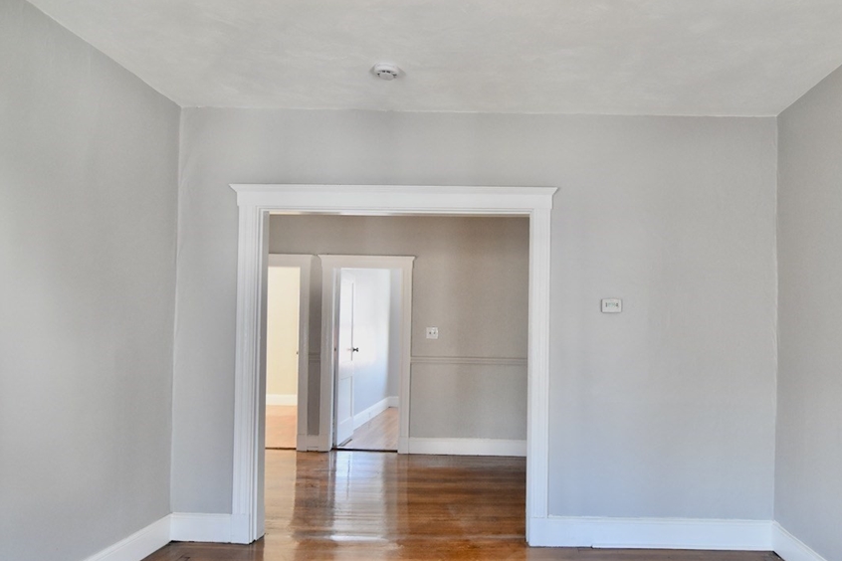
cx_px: 508
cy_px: 318
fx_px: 552
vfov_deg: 53.7
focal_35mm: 24
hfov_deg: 73.8
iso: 800
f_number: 4
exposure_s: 1/60
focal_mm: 13
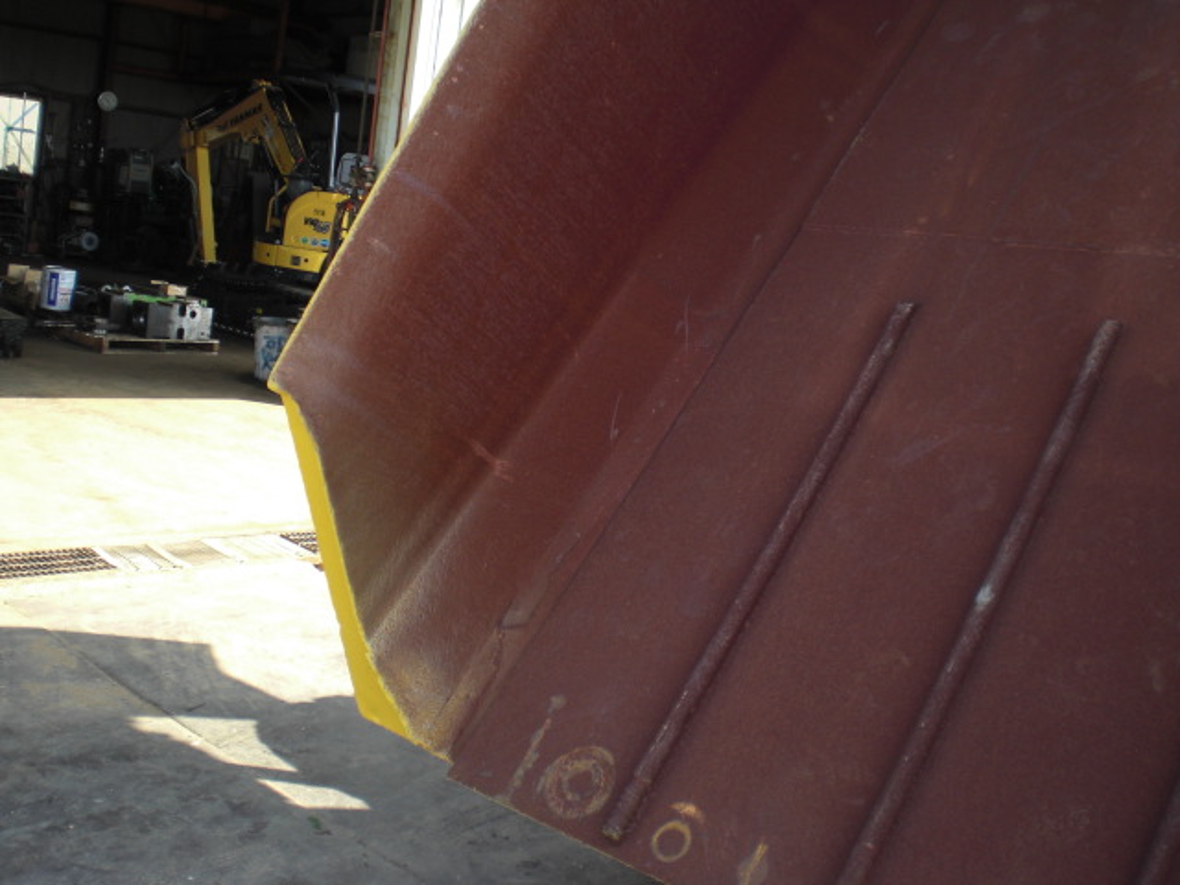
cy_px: 442
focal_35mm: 38
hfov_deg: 49.0
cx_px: 590
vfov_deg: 37.7
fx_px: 1295
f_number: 3.1
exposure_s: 1/160
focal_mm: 6.3
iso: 64
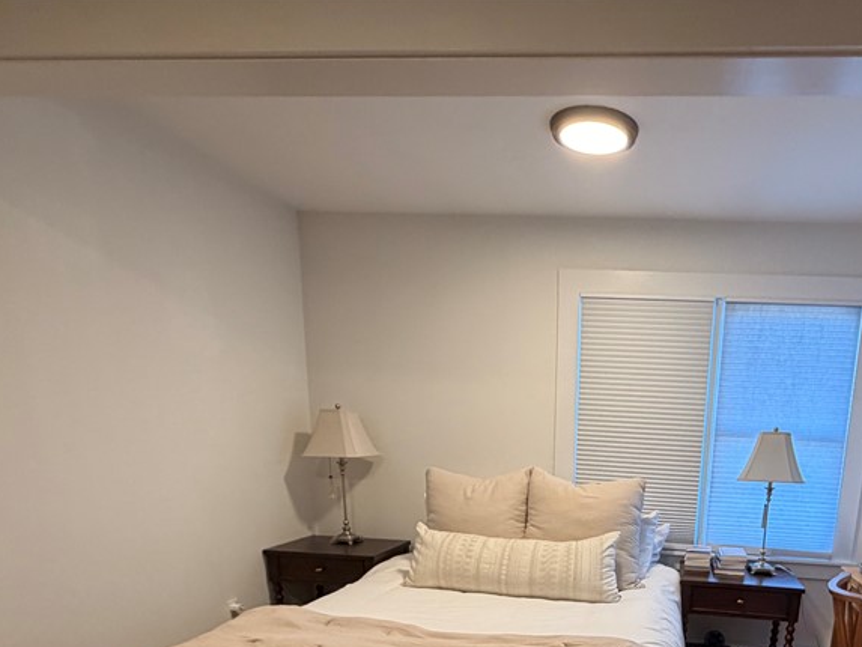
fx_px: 623
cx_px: 617
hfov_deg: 66.2
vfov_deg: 49.4
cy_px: 572
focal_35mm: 25
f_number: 2.2
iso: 200
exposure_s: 1/60
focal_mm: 2.22
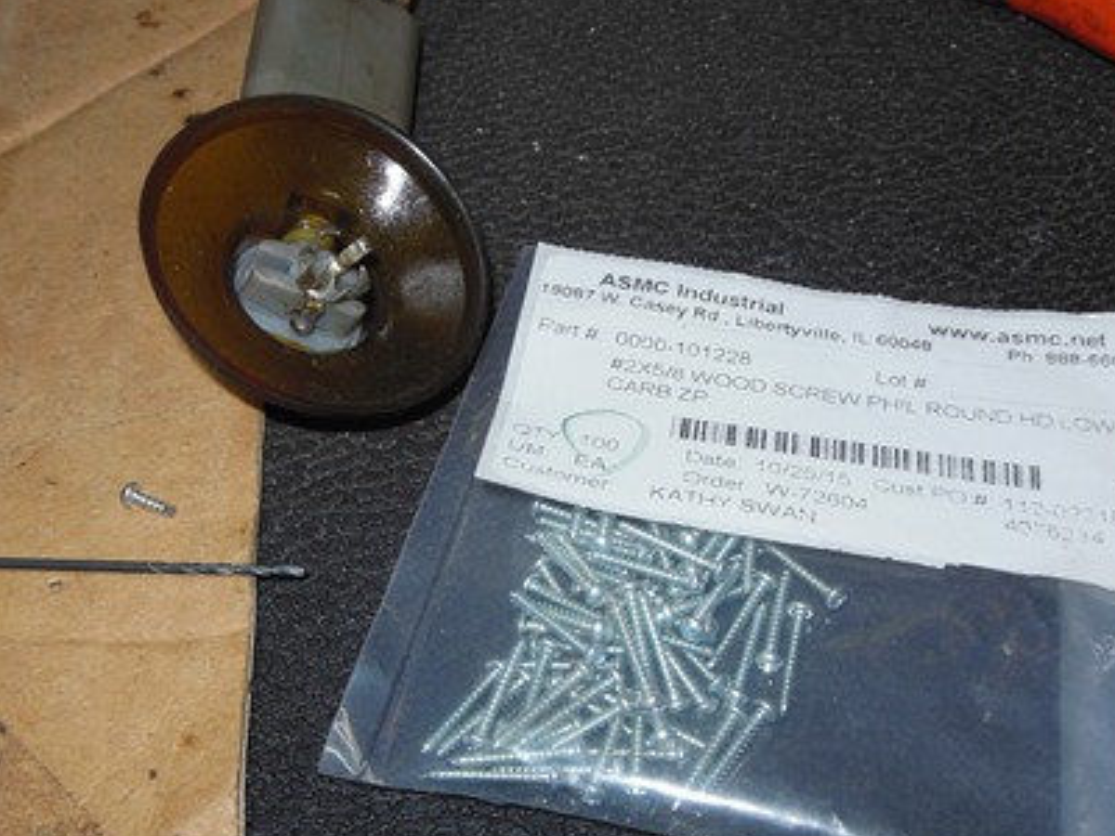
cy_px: 407
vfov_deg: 38.7
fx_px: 1192
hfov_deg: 50.1
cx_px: 577
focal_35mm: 37
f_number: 6.9
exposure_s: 1/30
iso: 125
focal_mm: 6
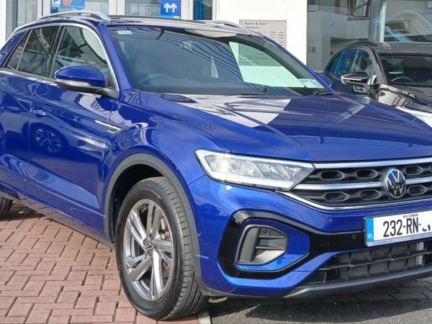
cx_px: 216
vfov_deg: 53.1
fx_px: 324
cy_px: 162
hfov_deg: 67.3
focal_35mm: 26
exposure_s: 1/353
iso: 20
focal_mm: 3.98
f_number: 1.8
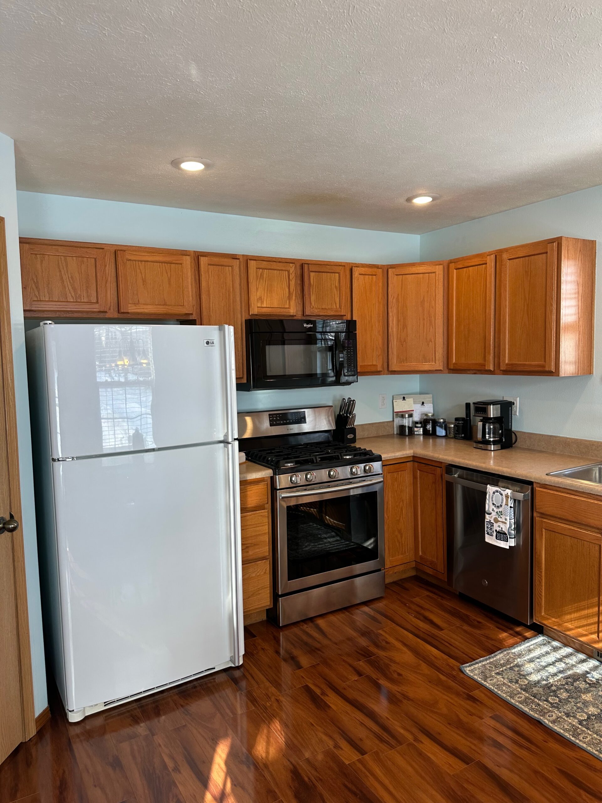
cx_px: 301
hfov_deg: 56.8
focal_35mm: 24
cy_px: 402
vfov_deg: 71.6
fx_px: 557
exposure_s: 1/120
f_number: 1.78
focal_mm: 6.86
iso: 100
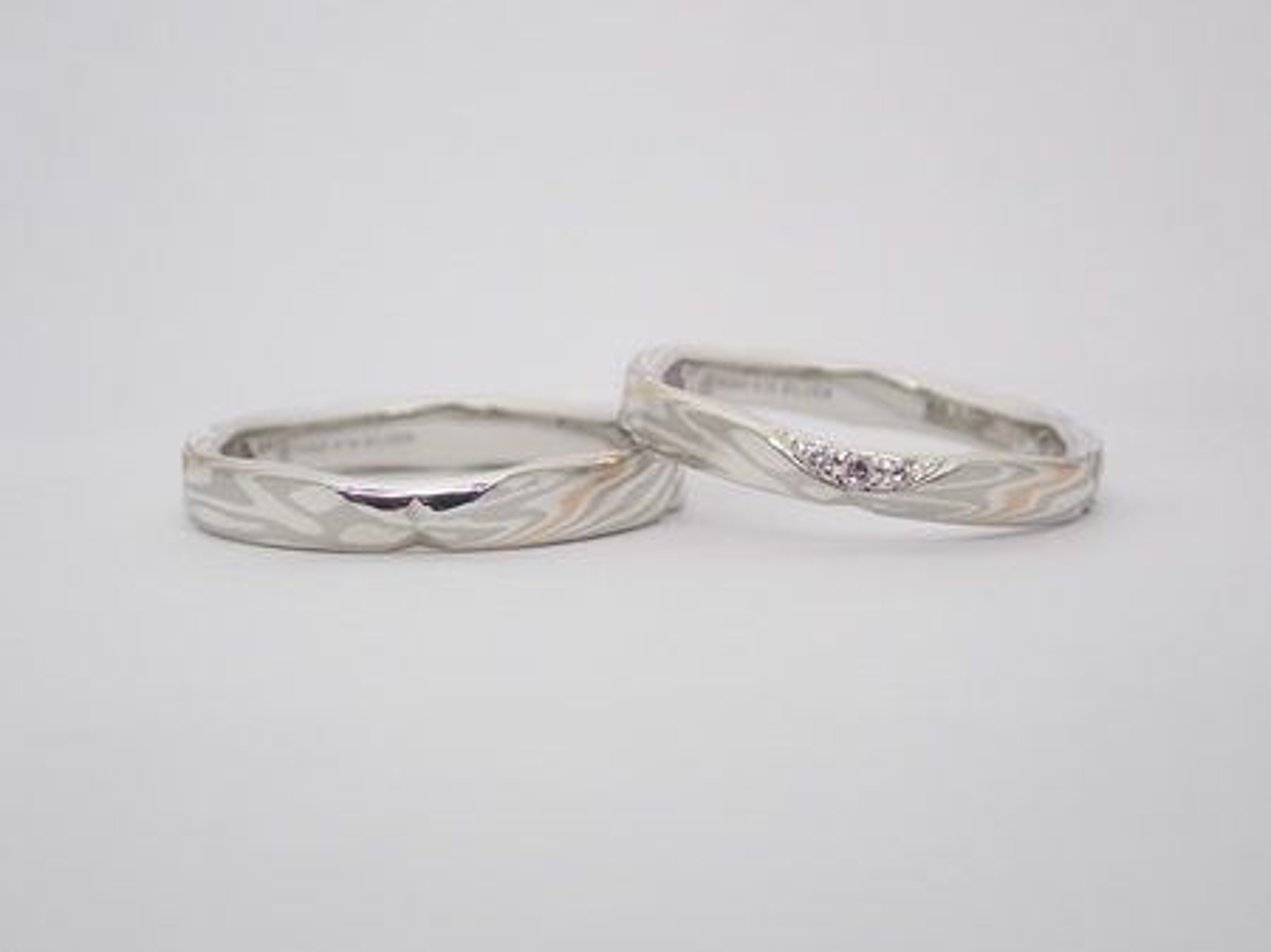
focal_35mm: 77
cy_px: 476
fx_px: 2826
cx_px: 636
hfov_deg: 25.3
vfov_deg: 19.1
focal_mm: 13.65
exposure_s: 1/125
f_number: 4.1
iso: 200
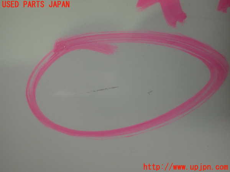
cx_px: 115
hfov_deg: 60.0
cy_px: 86
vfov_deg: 46.8
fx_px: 199
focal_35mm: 30
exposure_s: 1/125
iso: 250
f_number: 2.3
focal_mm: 5.5
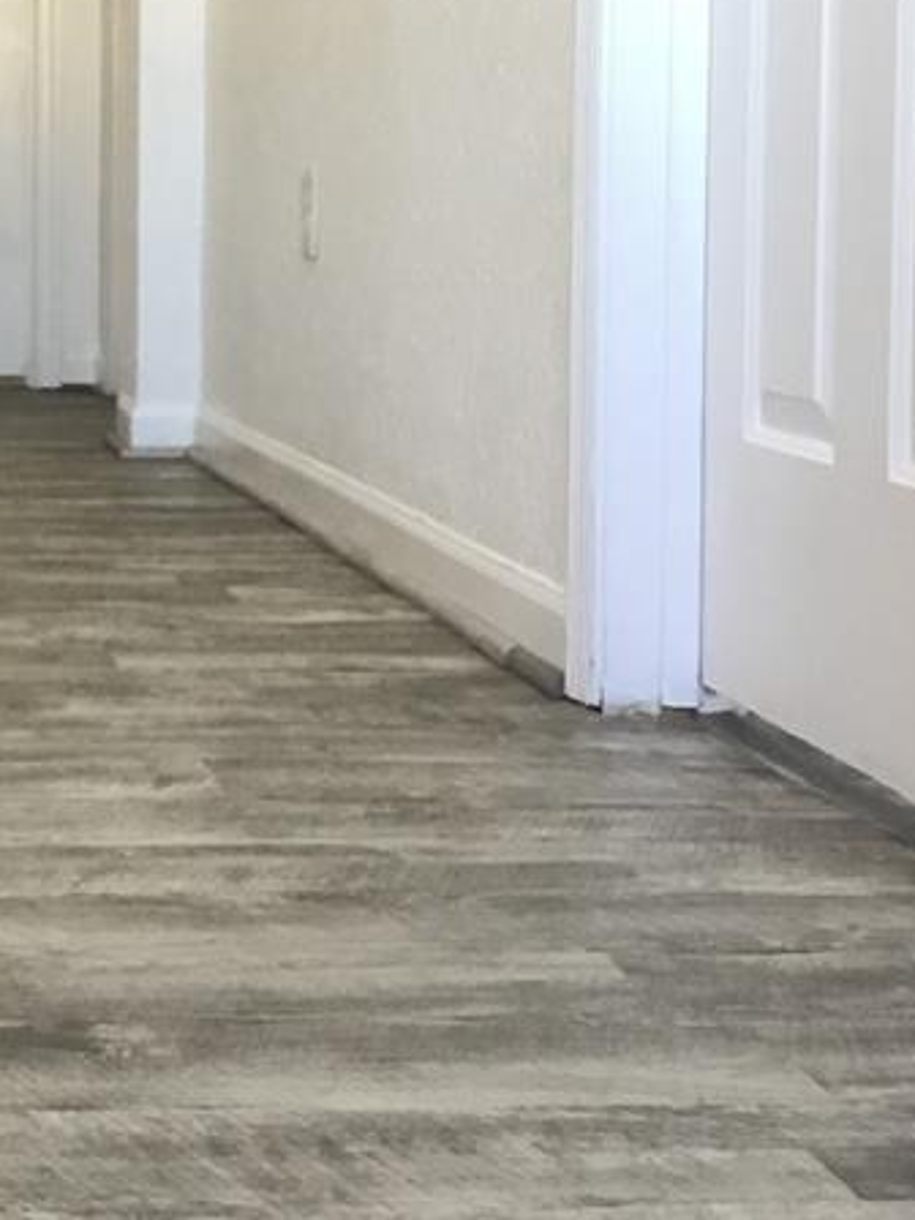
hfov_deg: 17.2
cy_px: 264
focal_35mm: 83
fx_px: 2925
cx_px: -106
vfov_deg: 23.3
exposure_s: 1/30
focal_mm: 3.3
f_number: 2.4
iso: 80
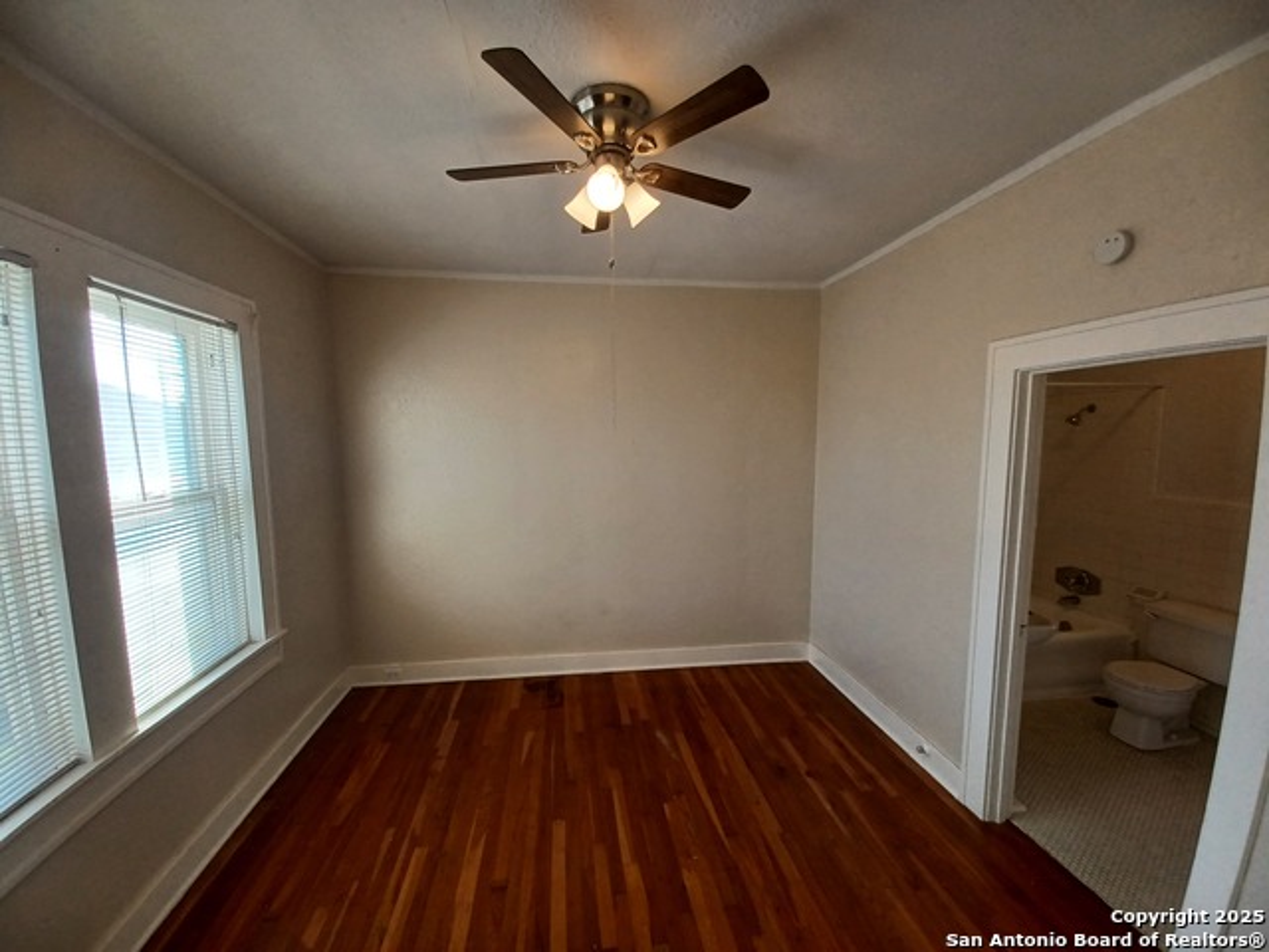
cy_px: 476
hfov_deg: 106.2
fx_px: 477
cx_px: 634
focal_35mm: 13
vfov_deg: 89.9
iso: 64
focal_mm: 1.42
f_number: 2.2
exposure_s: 1/120
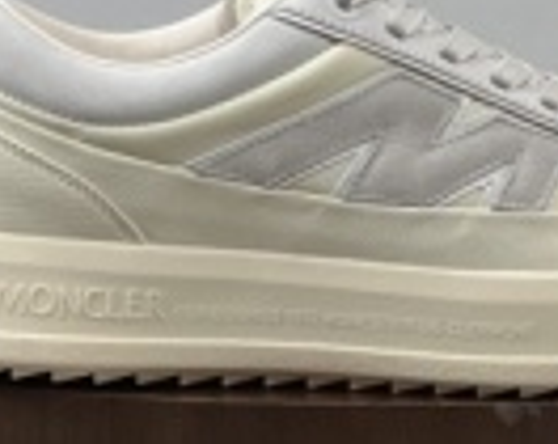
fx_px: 4696
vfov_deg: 5.4
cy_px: -4
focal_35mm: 285
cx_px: 332
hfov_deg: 6.8
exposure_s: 1/100
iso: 125
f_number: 2.8
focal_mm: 9
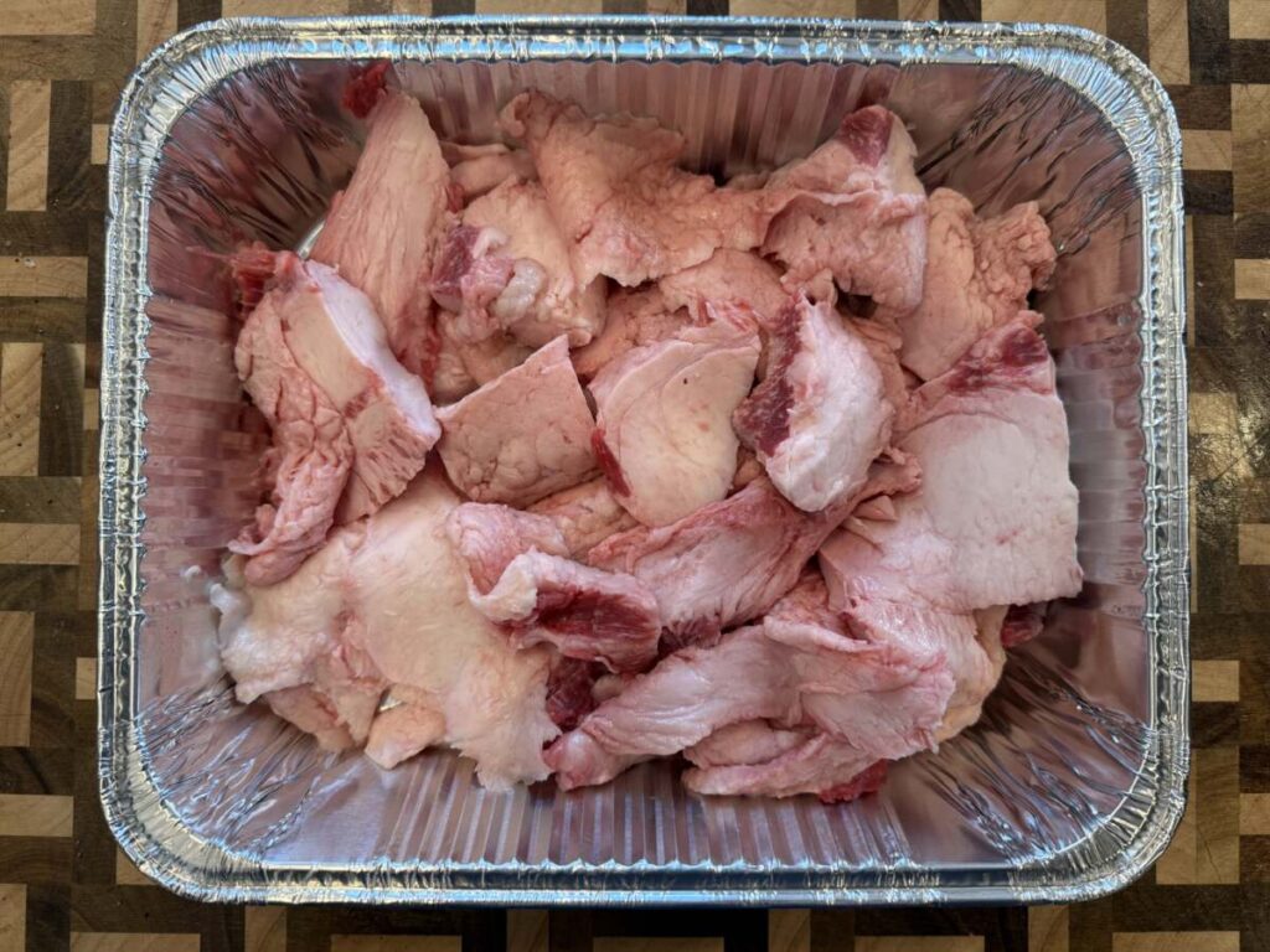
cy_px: 476
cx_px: 635
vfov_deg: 56.8
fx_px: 881
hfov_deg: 71.6
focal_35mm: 24
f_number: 1.78
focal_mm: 6.76
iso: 125
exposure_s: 1/120
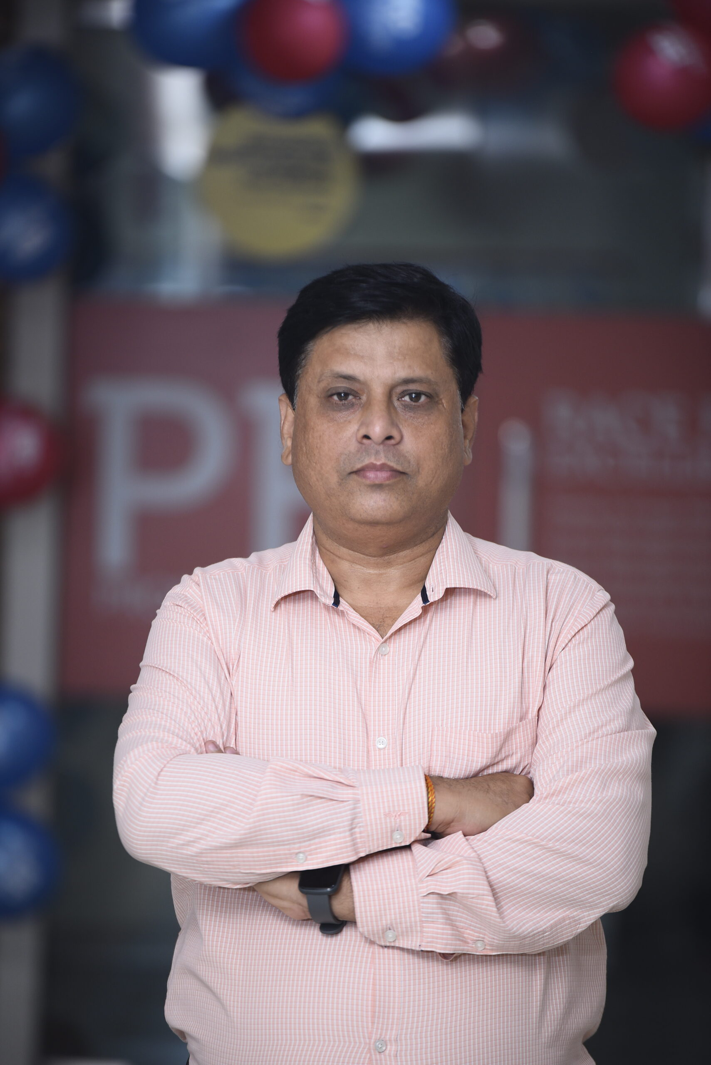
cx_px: 356
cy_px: 532
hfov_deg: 6.9
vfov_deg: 10.3
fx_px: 5919
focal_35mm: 200
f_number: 2.8
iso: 500
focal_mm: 200
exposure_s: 1/200
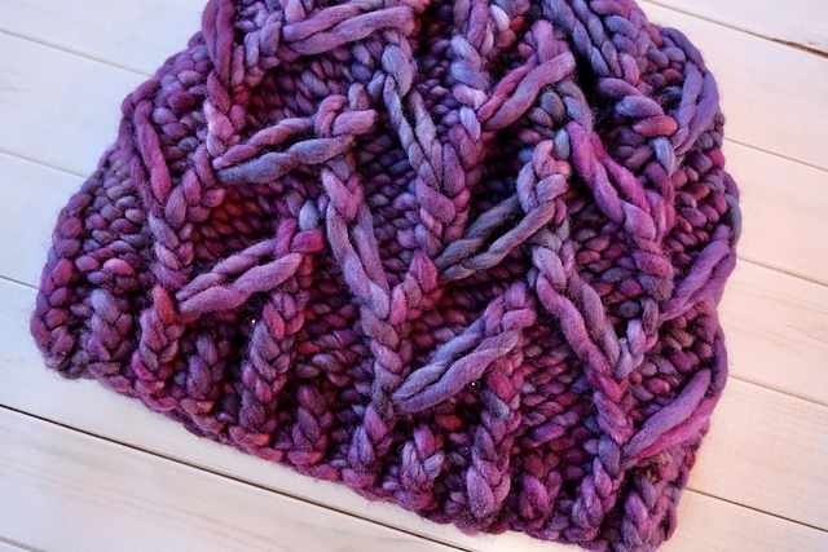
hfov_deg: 57.2
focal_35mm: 33
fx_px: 759
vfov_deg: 40.0
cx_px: 414
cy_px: 276
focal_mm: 22.3
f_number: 4
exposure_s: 1/105
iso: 6400
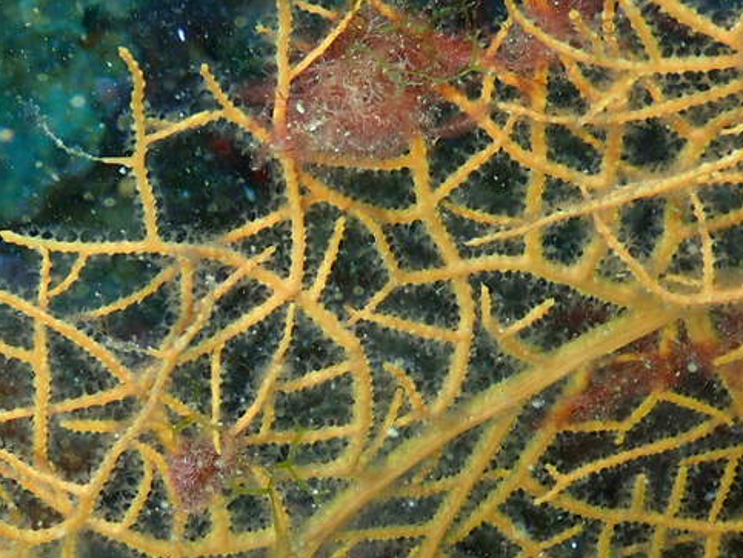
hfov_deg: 15.7
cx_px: 302
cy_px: 533
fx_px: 2685
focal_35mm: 125
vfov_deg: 11.8
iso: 200
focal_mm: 9.61
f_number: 4.5
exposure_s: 1/125
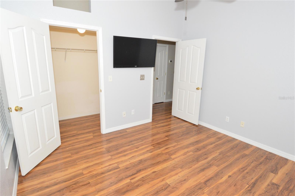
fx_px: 147
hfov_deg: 90.1
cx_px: 148
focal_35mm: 18
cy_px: 98
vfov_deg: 67.3
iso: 1600
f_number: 10
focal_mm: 12
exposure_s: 1/80
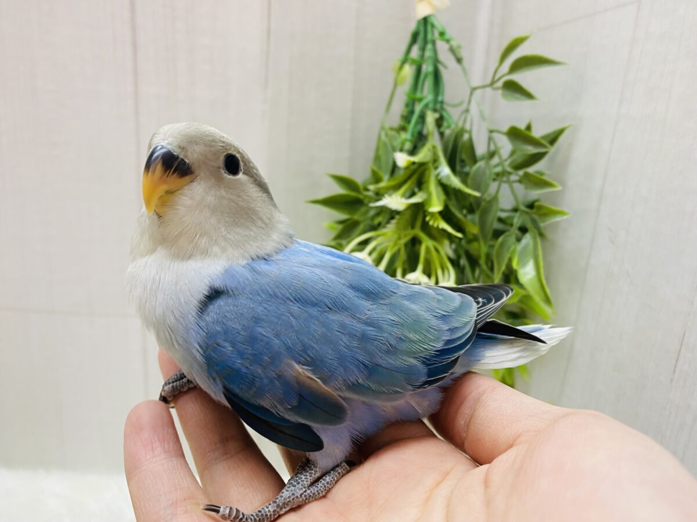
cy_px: 261
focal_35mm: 25
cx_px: 348
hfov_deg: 69.4
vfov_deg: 54.9
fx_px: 503
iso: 80
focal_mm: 4.25
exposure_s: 1/50
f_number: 1.8
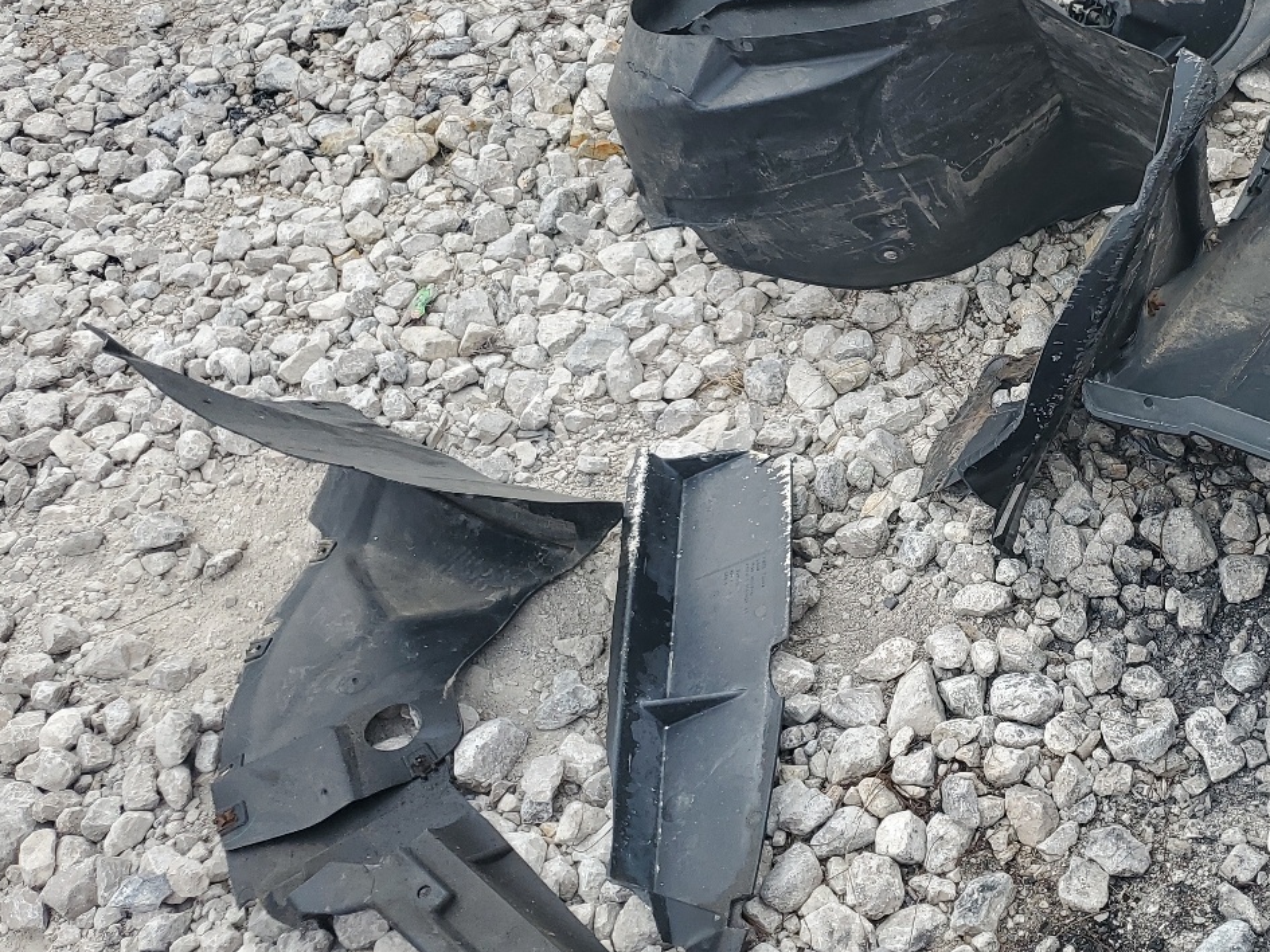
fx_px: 1614
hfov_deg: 40.9
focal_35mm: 44
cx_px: 1043
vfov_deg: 32.7
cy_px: 365
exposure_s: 1/1000
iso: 50
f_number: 1.5
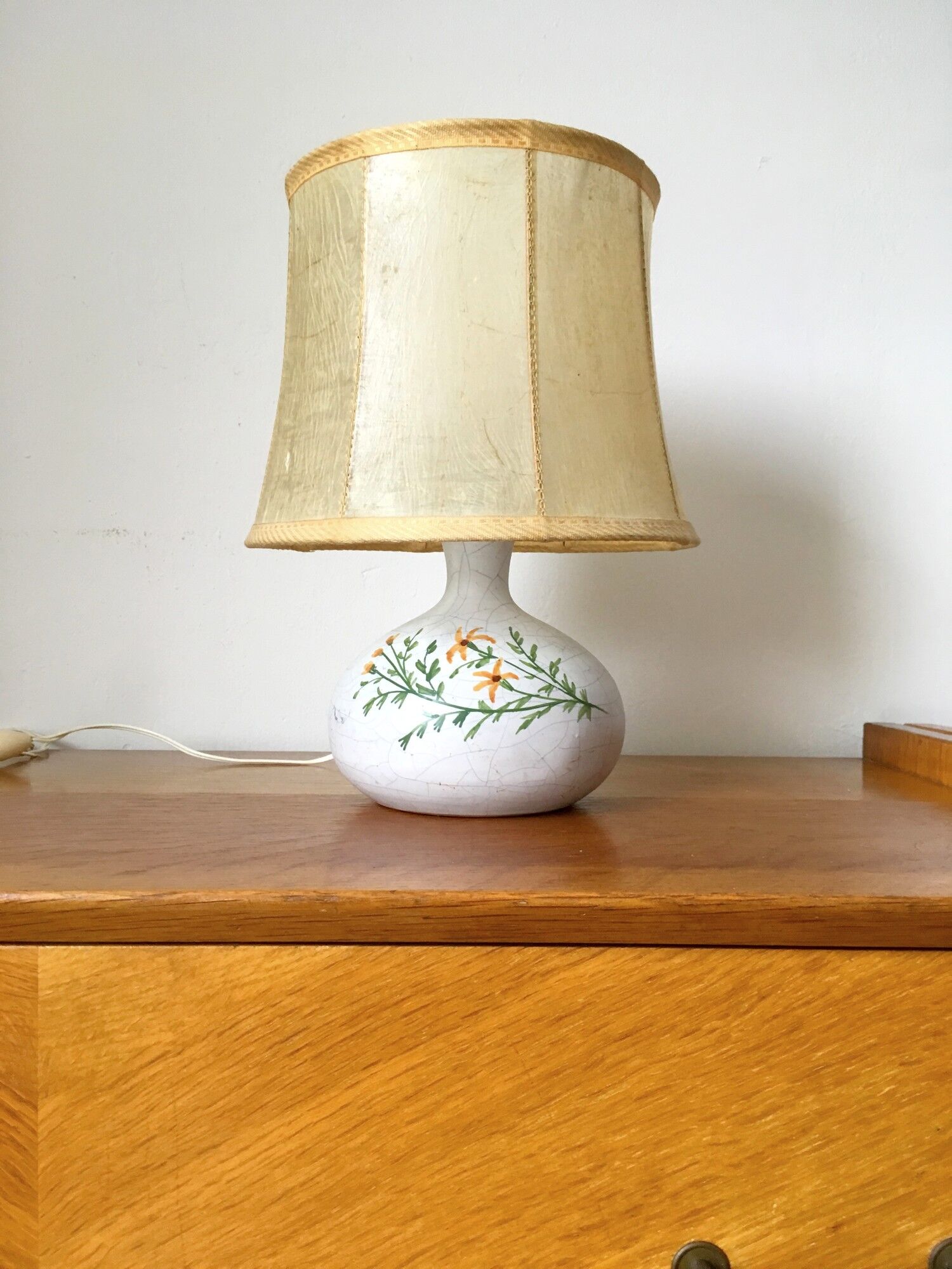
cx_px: 476
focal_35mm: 29
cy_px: 634
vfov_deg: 61.7
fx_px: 1063
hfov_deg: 48.2
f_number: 2.2
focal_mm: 4.15
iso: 125
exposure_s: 1/33
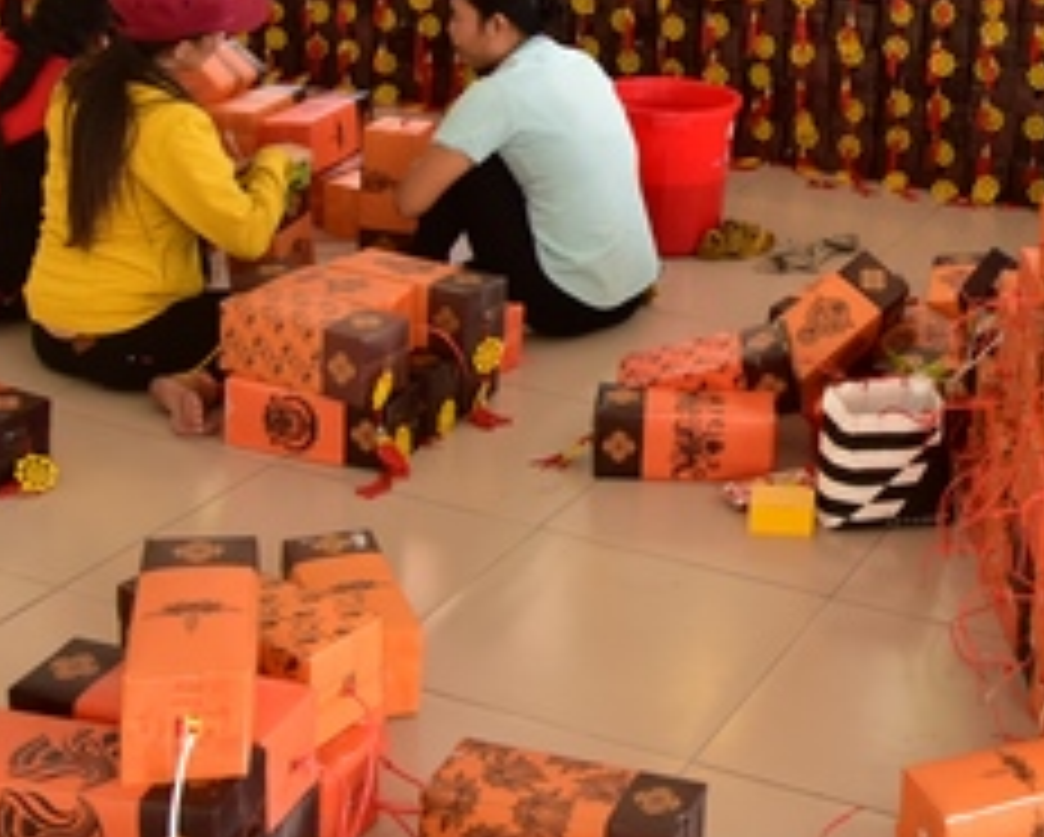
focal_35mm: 63
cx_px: 954
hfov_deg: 28.7
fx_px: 1948
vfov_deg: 23.5
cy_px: 52
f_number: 4
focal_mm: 24
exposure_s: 1/80
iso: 400
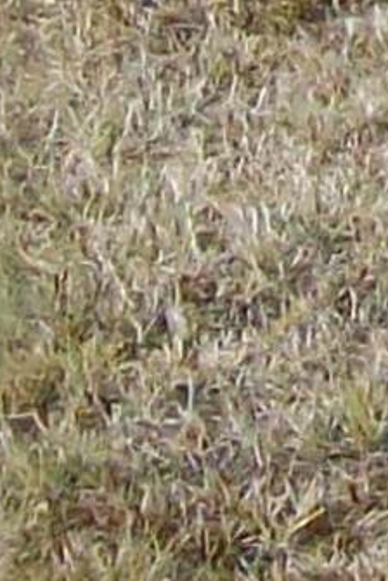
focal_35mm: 335
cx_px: 1363
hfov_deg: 3.9
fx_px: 5404
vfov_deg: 5.9
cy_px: -768
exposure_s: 1/530
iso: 80
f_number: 2.7
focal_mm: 6
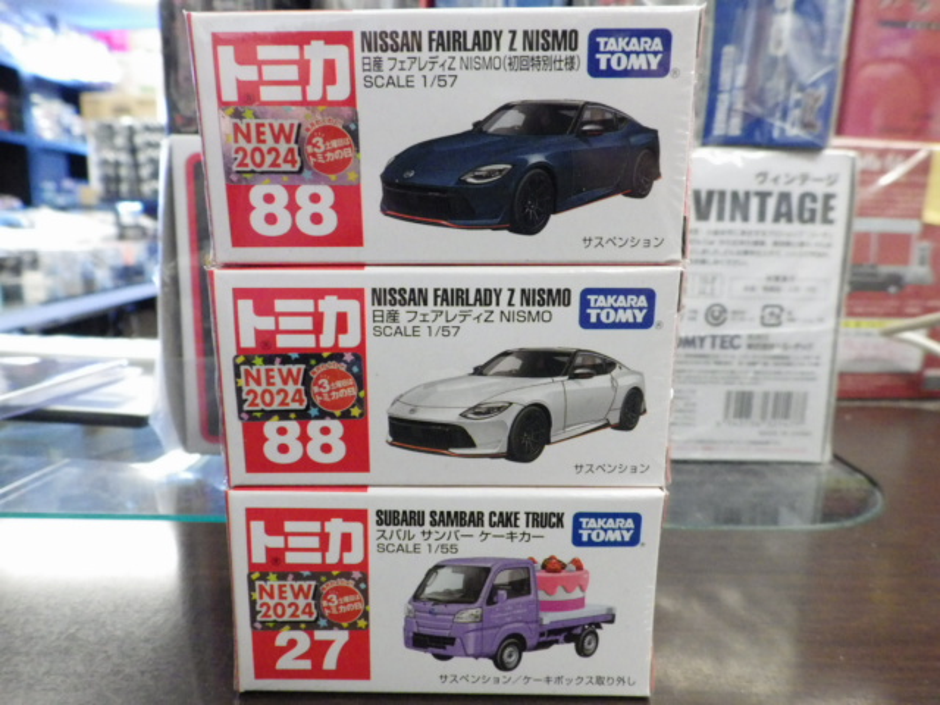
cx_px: 470
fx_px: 679
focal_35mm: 25
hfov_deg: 69.4
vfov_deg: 54.9
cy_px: 352
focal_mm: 4.4
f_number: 3.1
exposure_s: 1/50
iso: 800
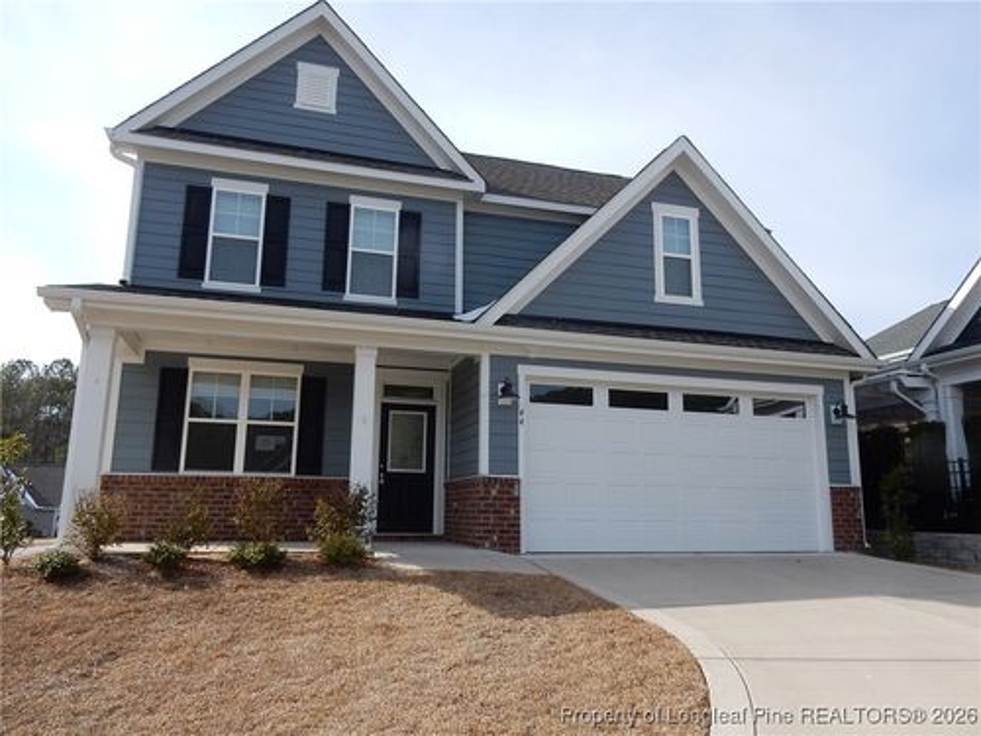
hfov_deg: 69.4
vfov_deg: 54.9
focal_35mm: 25
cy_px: 368
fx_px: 708
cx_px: 490
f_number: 3.7
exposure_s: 1/800
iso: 125
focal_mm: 4.5
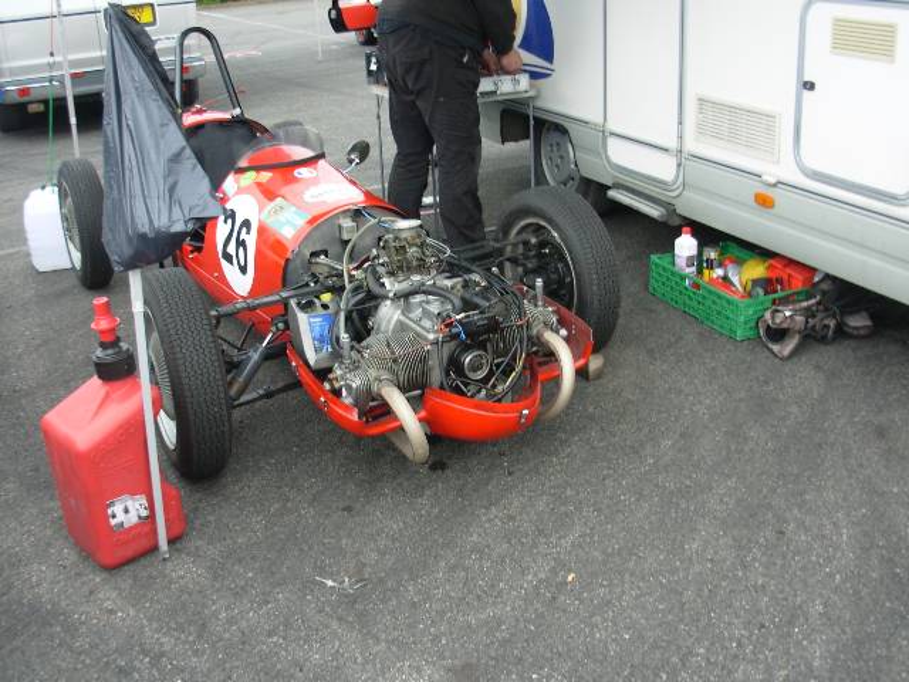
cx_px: 454
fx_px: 998
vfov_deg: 37.7
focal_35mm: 38
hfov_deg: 49.0
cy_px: 341
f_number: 2.9
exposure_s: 1/85.4
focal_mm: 6.3
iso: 50
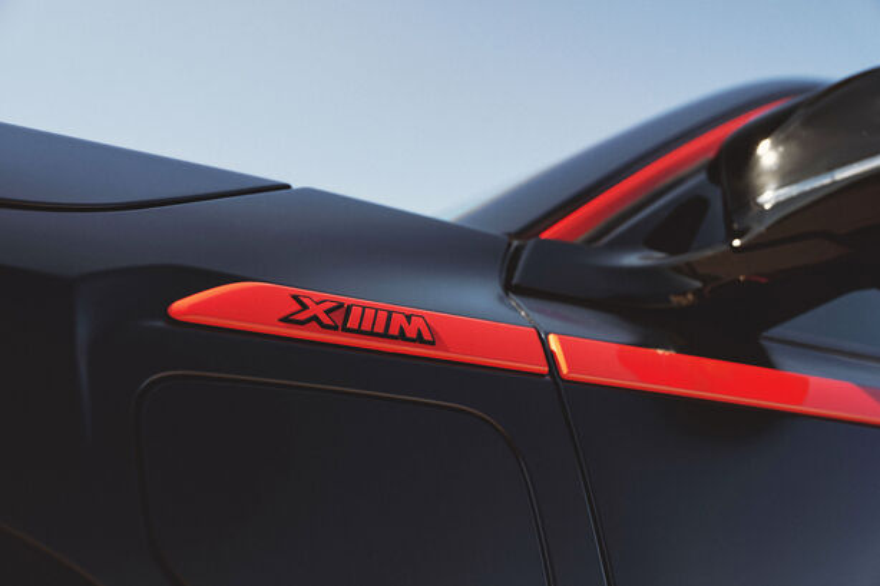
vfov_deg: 21.2
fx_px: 1564
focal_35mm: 64
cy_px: 293
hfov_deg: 31.4
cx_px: 440
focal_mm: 64
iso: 400
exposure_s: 1/250
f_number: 5
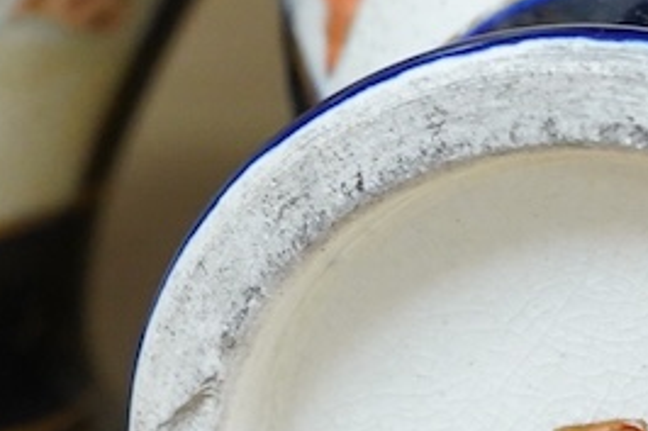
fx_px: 7447
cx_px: 576
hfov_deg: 5.0
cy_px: 325
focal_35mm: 414
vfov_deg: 3.3
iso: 2500
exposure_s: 1/100
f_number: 5.6
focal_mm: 64
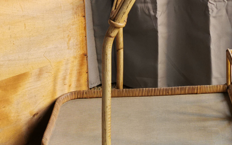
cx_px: 145
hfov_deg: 26.4
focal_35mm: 78
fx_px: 493
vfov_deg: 16.7
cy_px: 67
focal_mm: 5.58
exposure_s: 1/100
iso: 100
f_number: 1.8
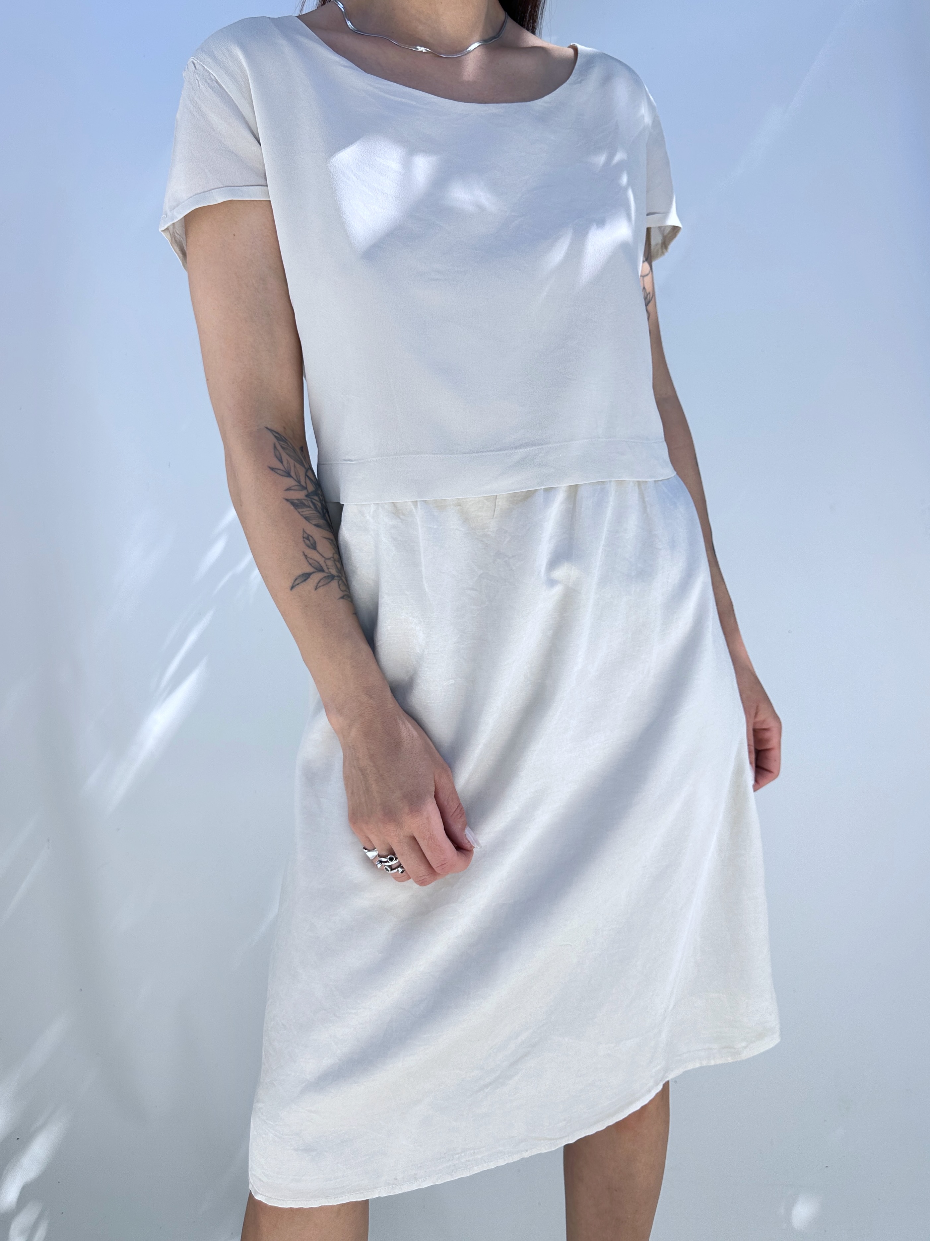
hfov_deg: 56.8
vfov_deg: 71.6
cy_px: 620
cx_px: 465
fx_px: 860
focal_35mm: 24
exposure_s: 1/709
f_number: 1.78
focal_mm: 6.86
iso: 80
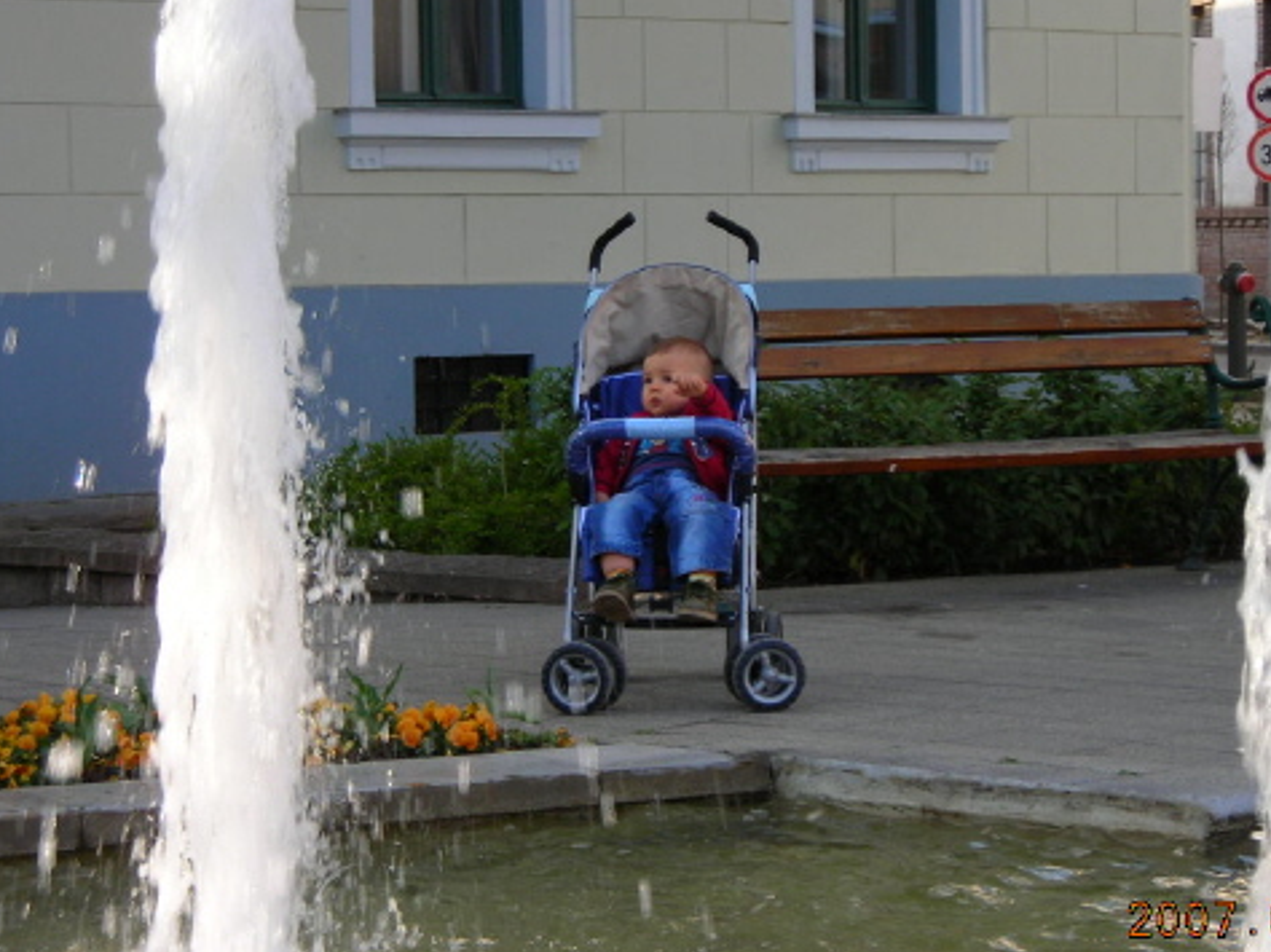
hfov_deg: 17.3
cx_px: 729
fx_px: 4184
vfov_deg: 13.0
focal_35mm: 114
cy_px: 442
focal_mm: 14.8
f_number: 4.6
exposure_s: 1/120
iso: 50
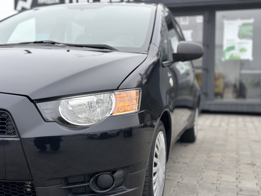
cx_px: 130
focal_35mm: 48
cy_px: 98
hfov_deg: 39.7
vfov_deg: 30.3
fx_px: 362
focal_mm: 6.86
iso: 80
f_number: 1.78
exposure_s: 1/1085
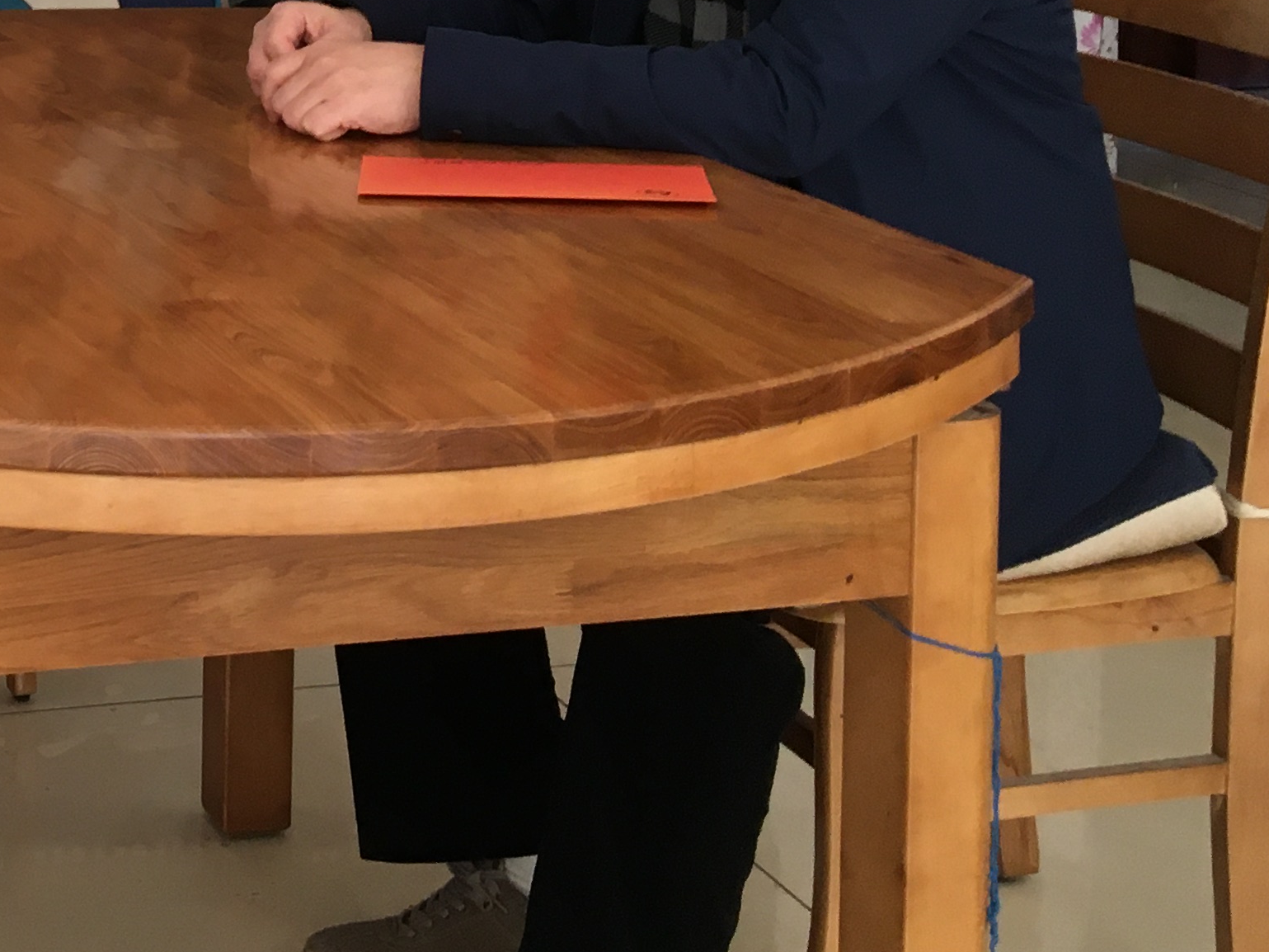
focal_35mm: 76
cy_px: -151
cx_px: -189
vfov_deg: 18.5
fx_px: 2786
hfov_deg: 23.7
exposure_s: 1/33
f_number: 2.2
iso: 80
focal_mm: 4.15
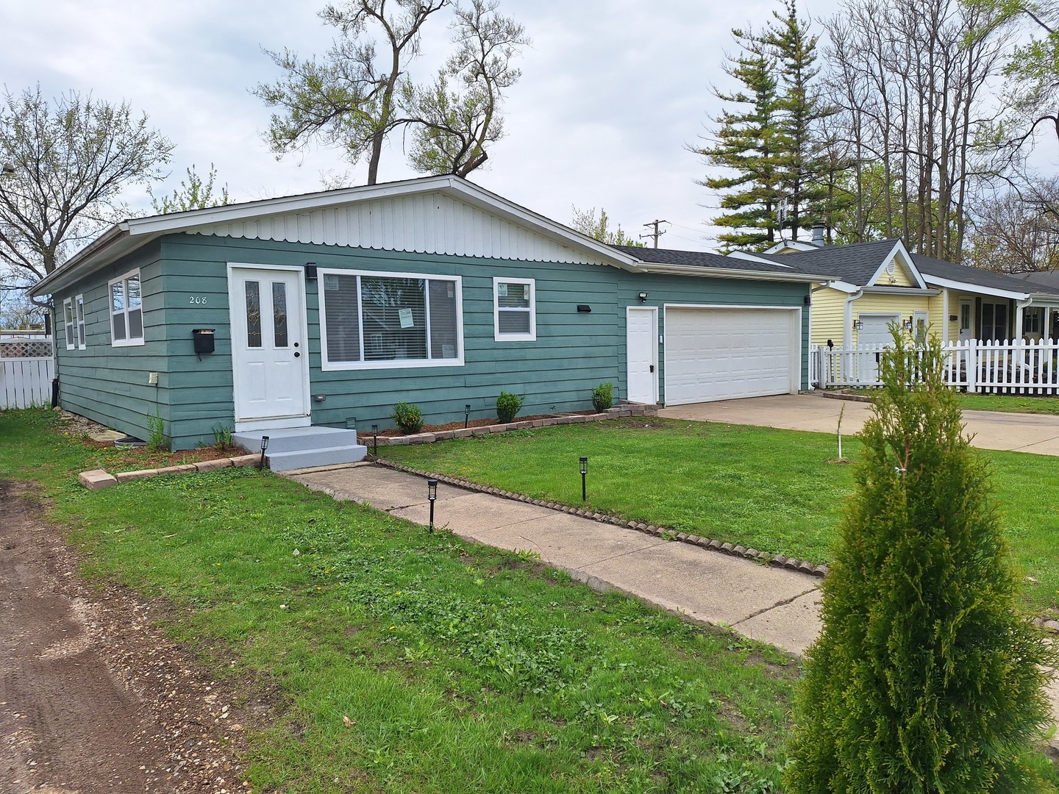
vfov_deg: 58.9
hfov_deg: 73.9
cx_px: 530
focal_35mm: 23
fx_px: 704
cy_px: 397
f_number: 1.8
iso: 40
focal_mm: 5.54
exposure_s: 1/3049
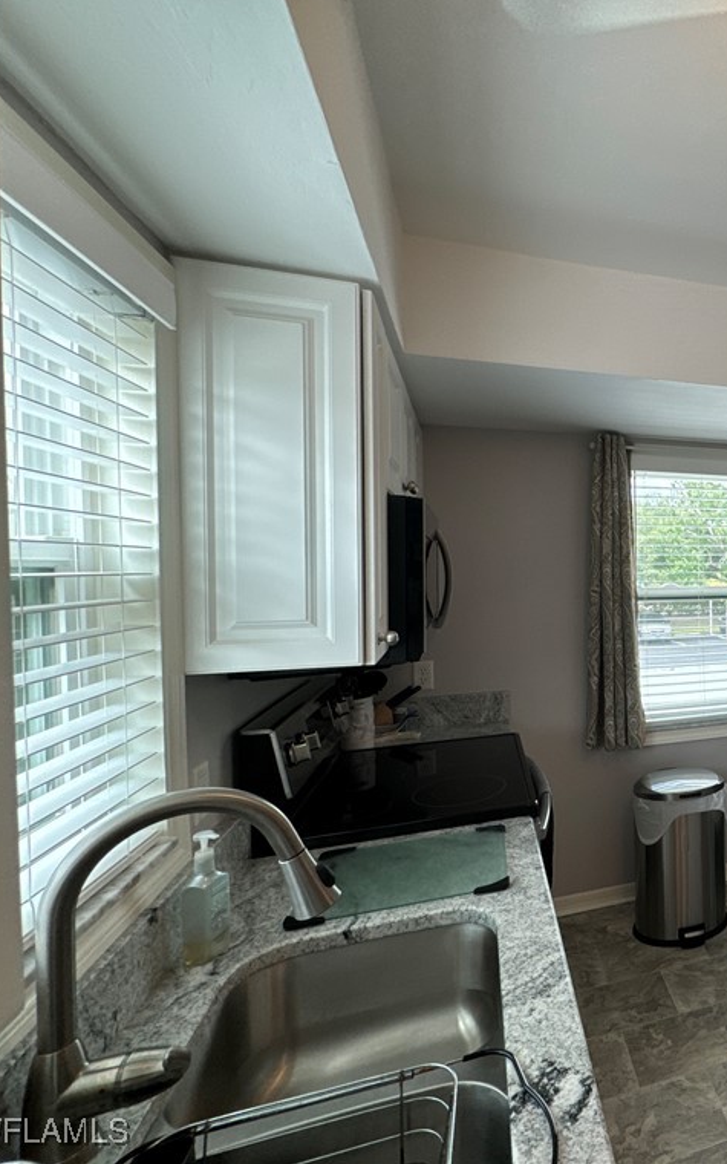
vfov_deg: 85.1
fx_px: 634
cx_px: 725
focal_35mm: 20
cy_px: 577
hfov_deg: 49.0
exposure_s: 1/120
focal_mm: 2.22
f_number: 2.2
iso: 80
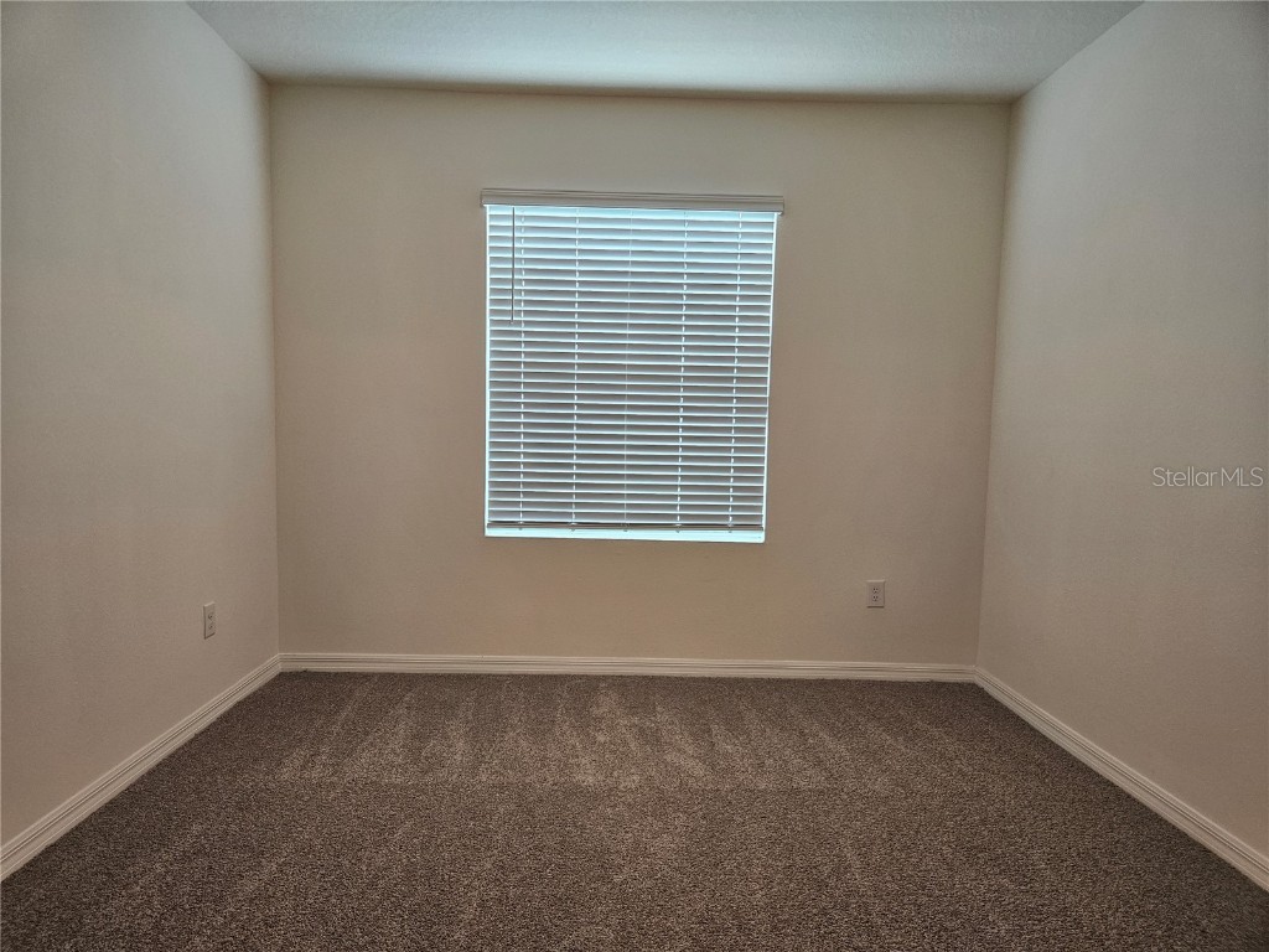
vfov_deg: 58.9
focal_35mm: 23
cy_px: 476
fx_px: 843
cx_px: 634
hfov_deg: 73.9
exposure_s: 1/120
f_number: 1.8
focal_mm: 5.4
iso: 200
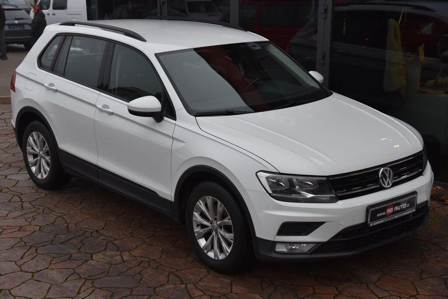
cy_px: 150
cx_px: 224
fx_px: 722
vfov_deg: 23.4
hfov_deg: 34.5
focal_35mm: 58
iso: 500
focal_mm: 58
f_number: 6.3
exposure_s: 1/160
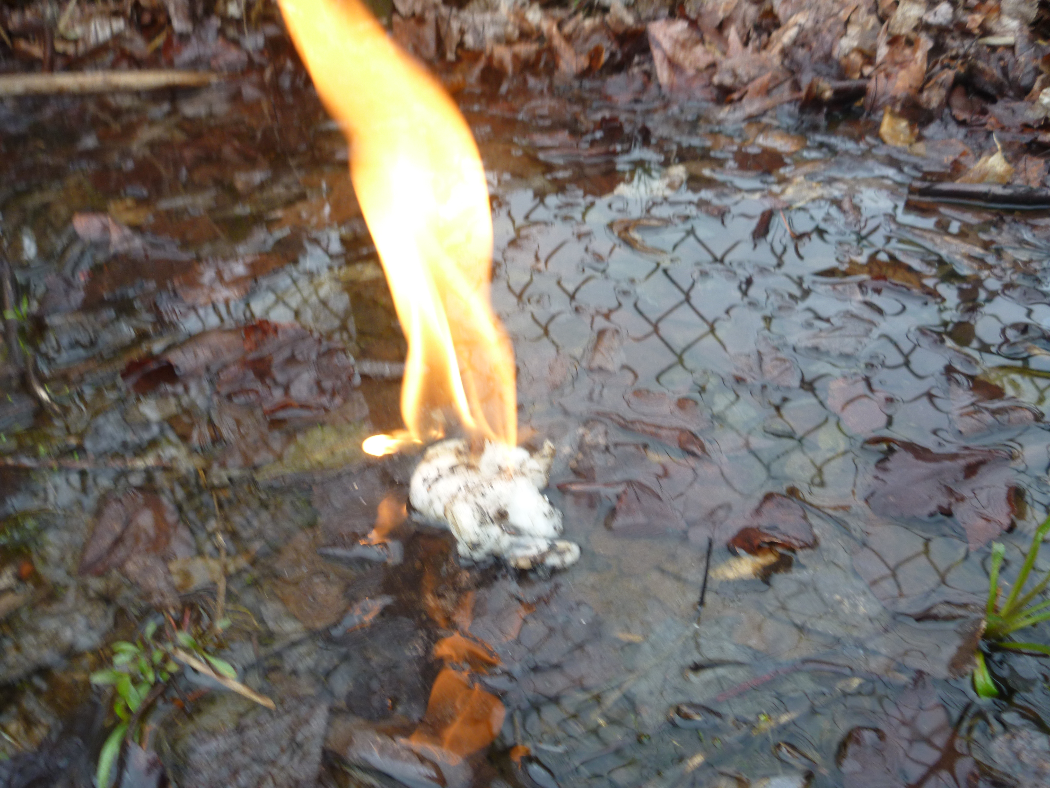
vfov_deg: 49.7
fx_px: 849
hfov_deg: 63.4
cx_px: 525
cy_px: 394
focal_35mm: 28
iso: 80
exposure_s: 1/30
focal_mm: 4.9
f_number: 3.3
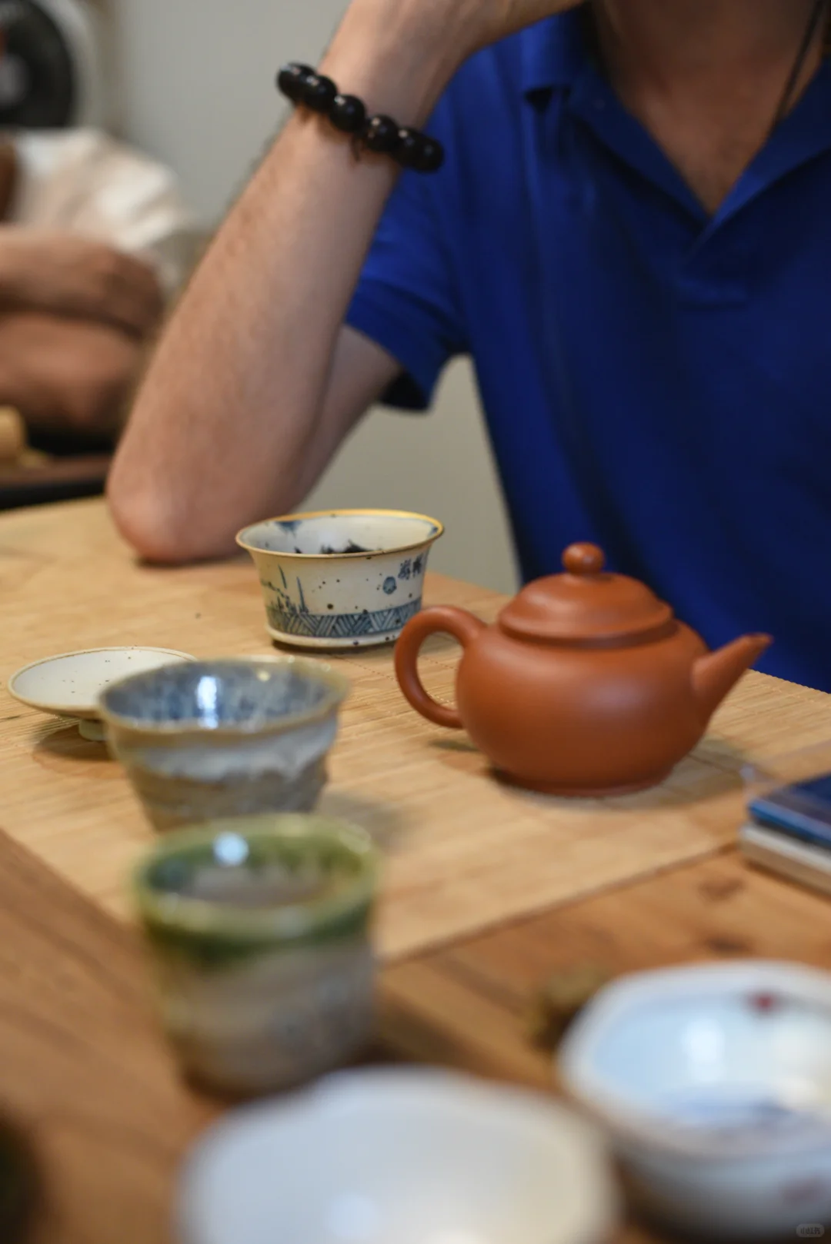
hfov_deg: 27.0
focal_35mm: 50
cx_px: 416
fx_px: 1730
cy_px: 622
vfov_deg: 39.6
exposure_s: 1/30
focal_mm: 50
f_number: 2.8
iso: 1600
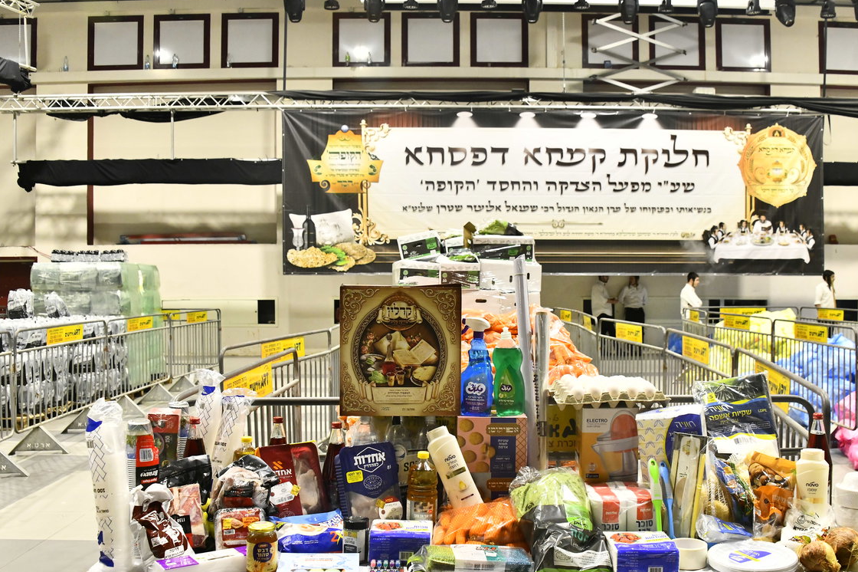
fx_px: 834
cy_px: 303
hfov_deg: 54.4
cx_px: 457
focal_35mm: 35
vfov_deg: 37.8
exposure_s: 1/100
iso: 2500
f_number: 5.6
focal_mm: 28
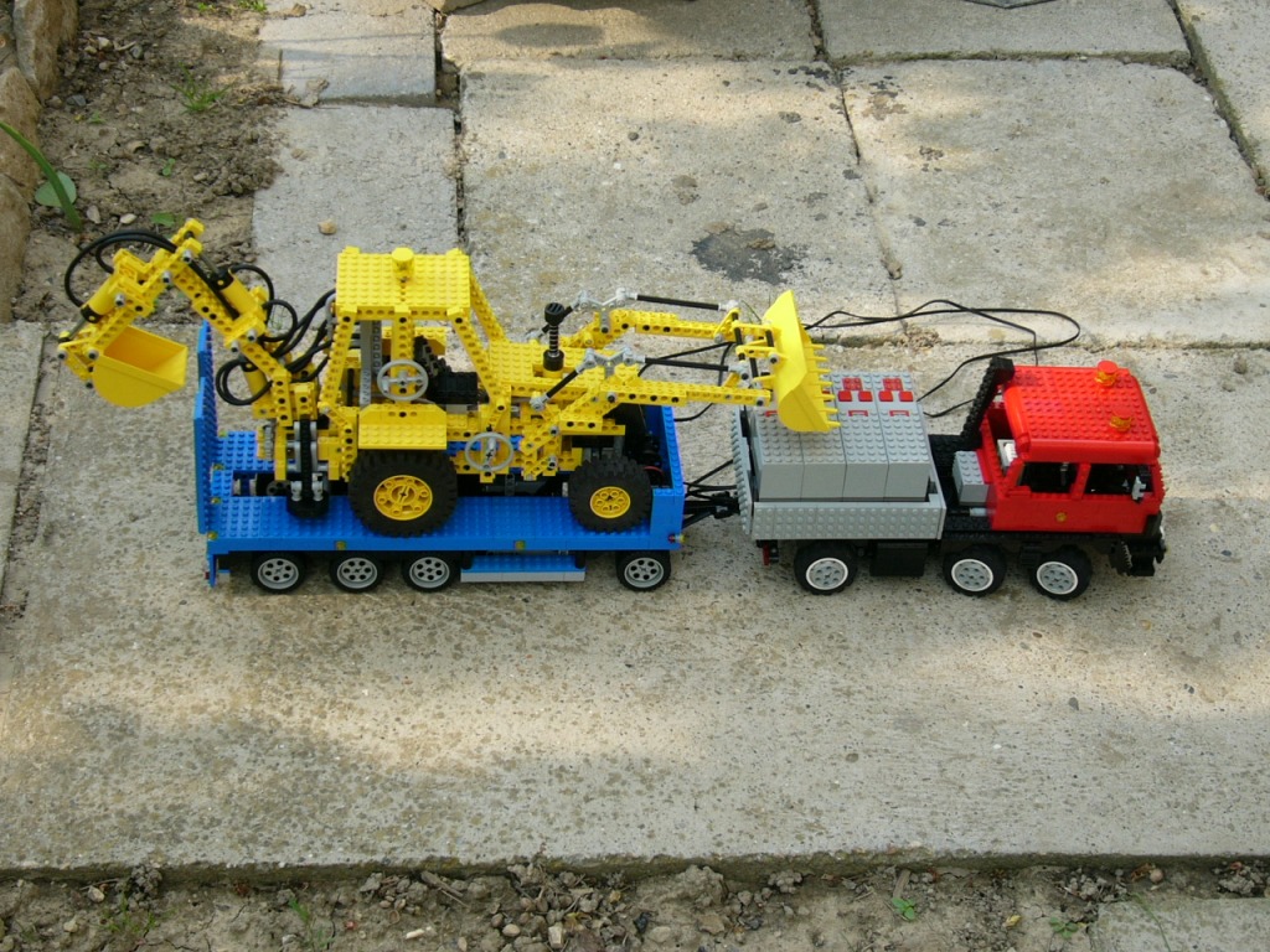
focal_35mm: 60
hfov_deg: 32.2
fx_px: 2201
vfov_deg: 24.4
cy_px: 476
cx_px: 635
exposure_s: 1/160
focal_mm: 10
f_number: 3.7
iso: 50
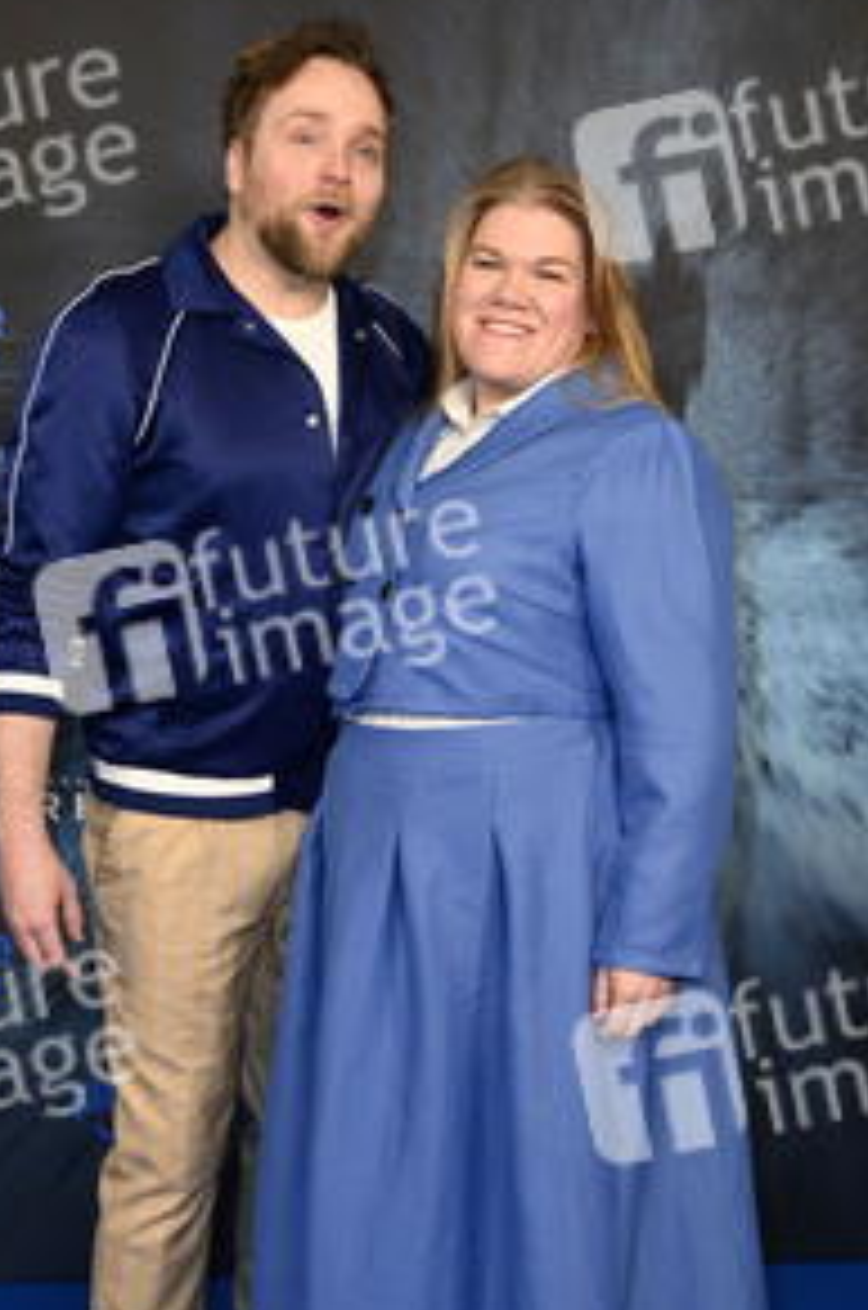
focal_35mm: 55
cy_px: 833
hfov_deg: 24.5
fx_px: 1996
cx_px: 396
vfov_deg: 36.1
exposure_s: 1/250
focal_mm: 40
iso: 1600
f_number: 5.6
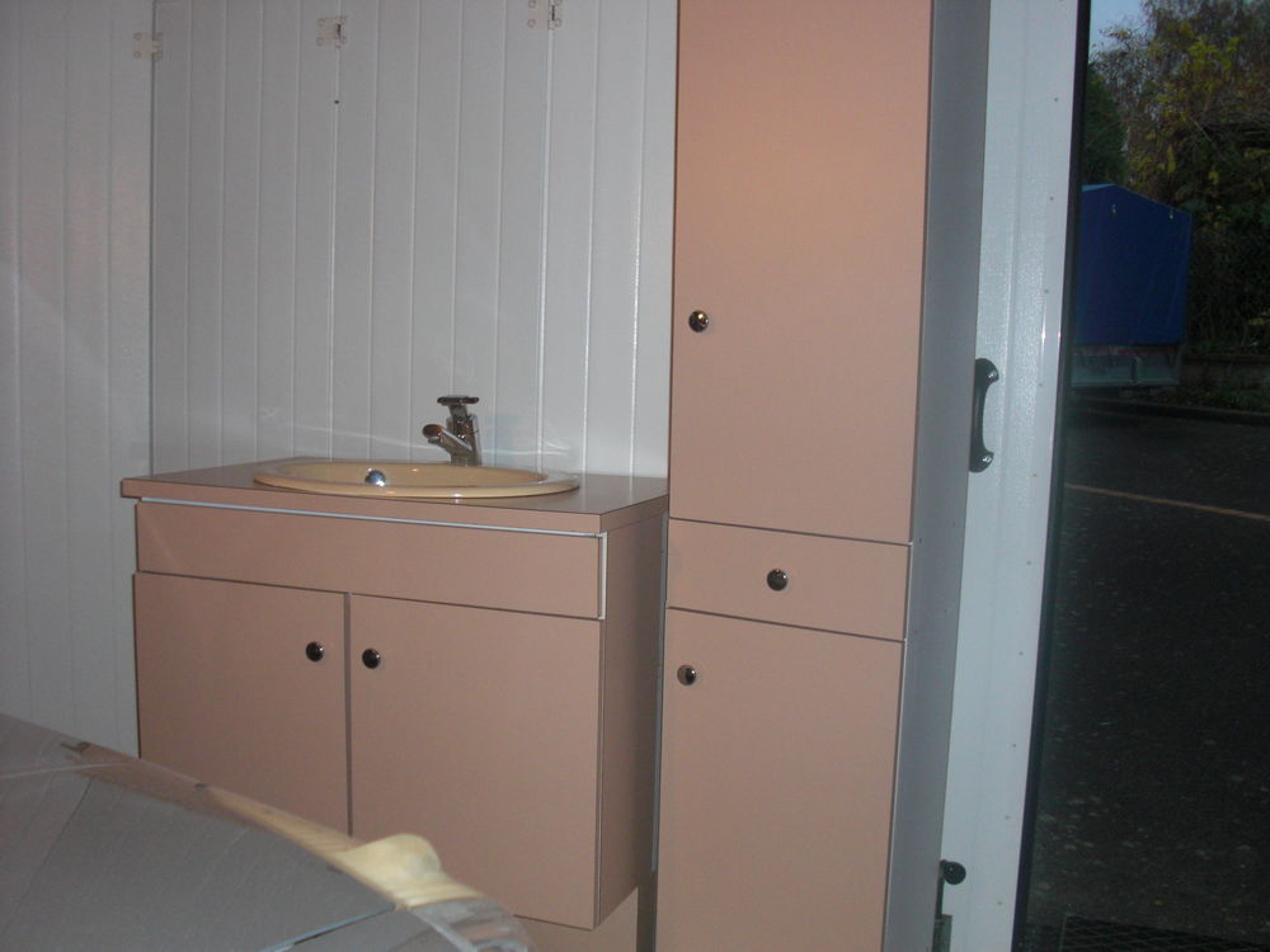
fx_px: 1321
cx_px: 635
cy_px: 476
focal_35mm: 36
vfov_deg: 39.7
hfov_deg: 51.4
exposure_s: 1/60
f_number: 2.8
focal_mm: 6.3
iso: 200
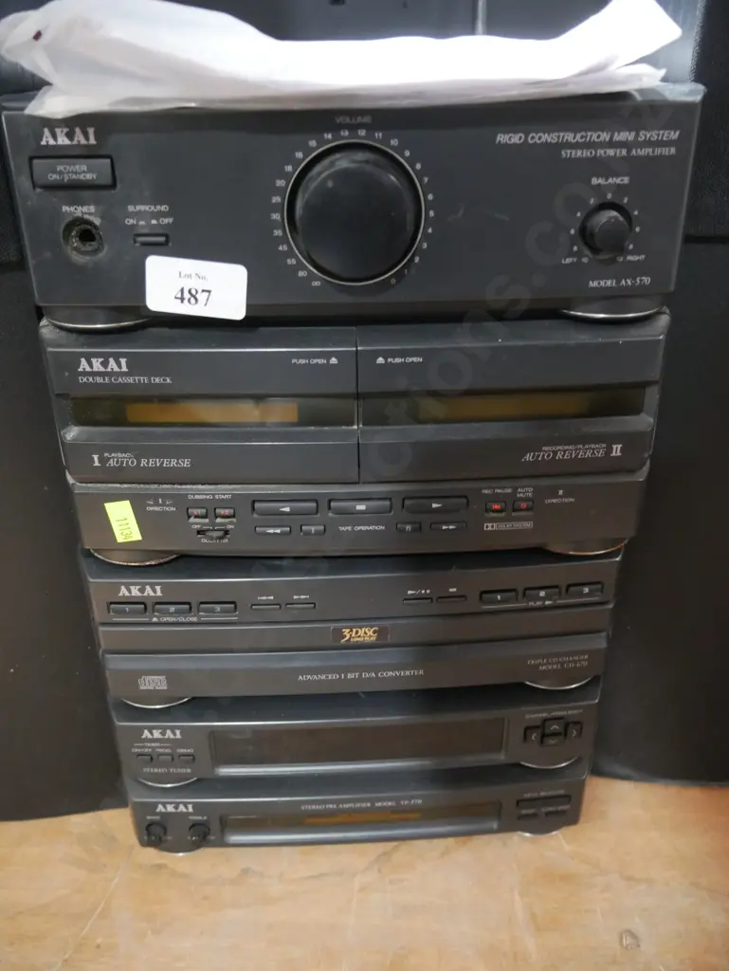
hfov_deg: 46.8
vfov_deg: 59.9
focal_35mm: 30
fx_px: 842
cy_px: 486
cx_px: 364
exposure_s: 1/60
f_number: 3.6
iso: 2500
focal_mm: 15
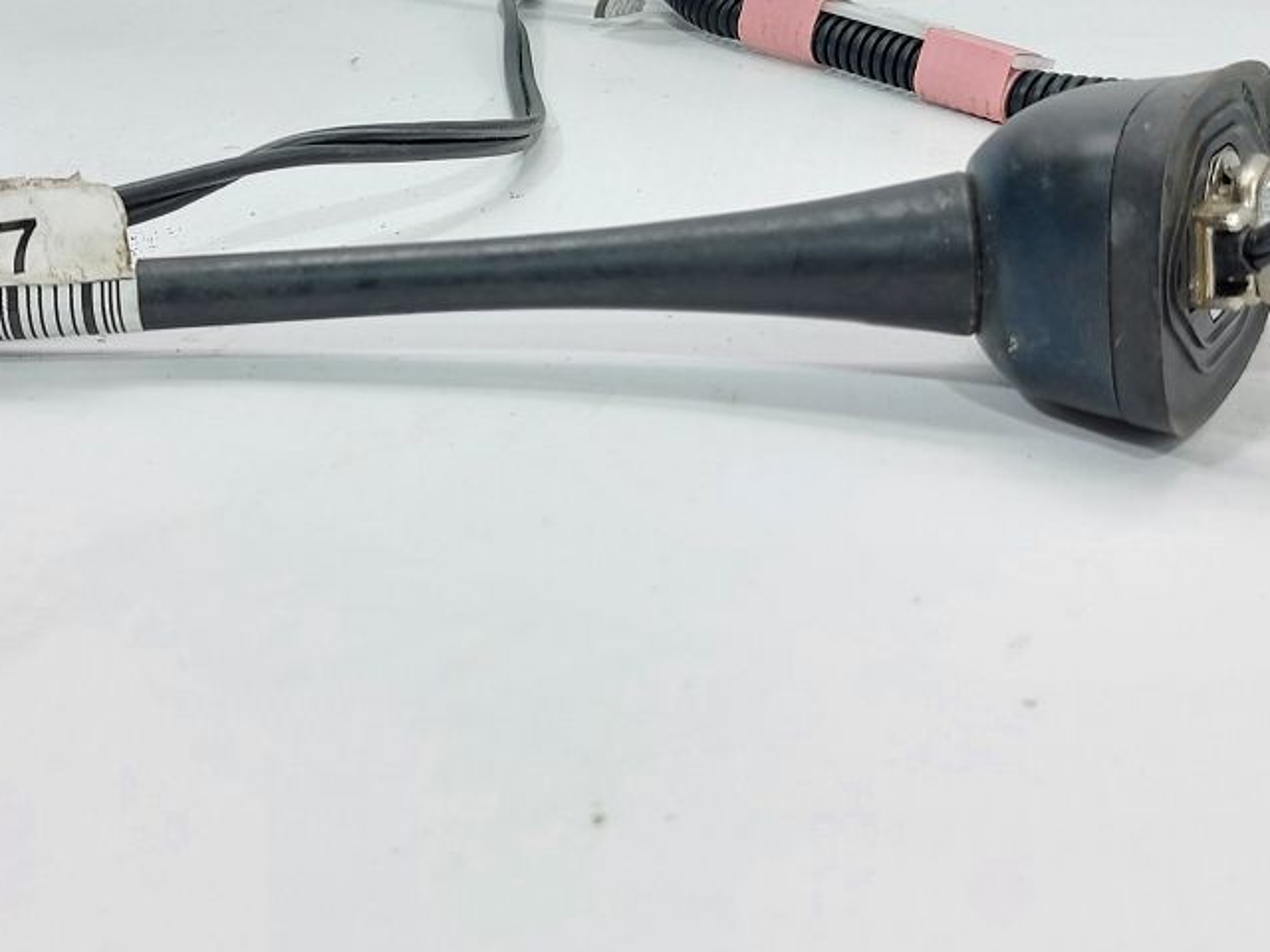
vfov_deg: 27.5
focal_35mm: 52
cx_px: 505
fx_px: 1908
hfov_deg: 36.7
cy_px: 204
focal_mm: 5.23
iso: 100
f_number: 1.8
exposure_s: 1/50
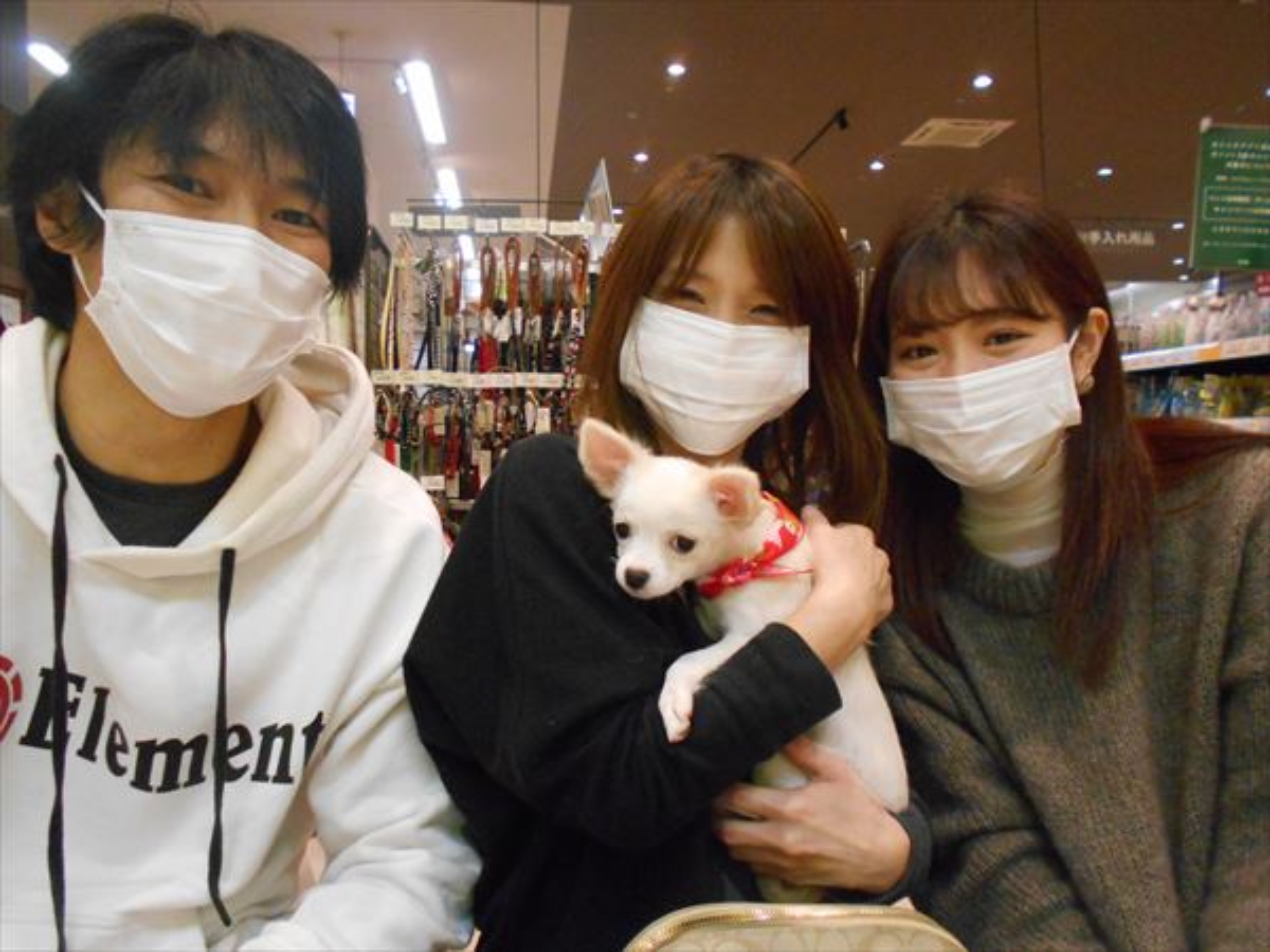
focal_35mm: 26
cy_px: 476
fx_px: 954
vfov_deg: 53.1
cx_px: 635
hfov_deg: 67.3
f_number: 3.2
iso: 800
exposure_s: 1/160
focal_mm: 4.6
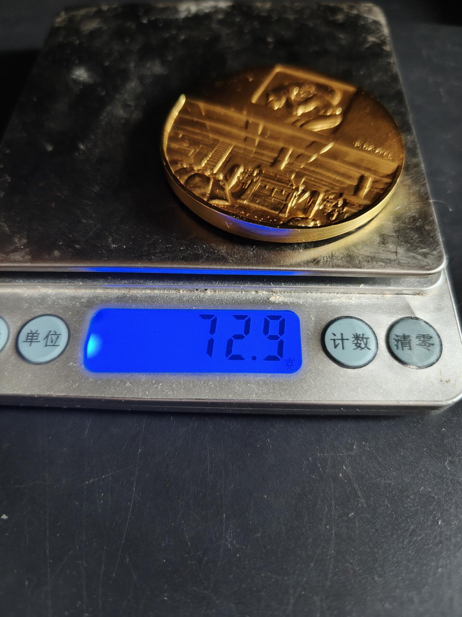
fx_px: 409
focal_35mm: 23
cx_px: 231
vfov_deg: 73.9
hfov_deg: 58.9
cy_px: 308
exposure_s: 1/50
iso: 800
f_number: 1.6
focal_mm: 6.06
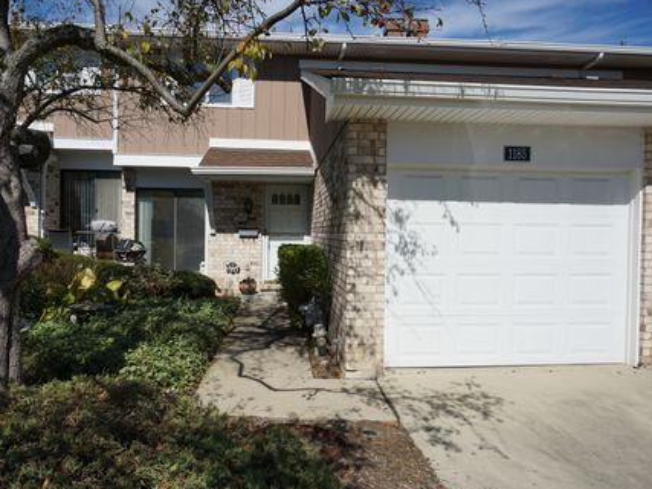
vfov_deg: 51.3
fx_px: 508
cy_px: 241
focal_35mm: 27
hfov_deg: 65.3
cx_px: 308
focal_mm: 16
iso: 200
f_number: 9
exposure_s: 1/800
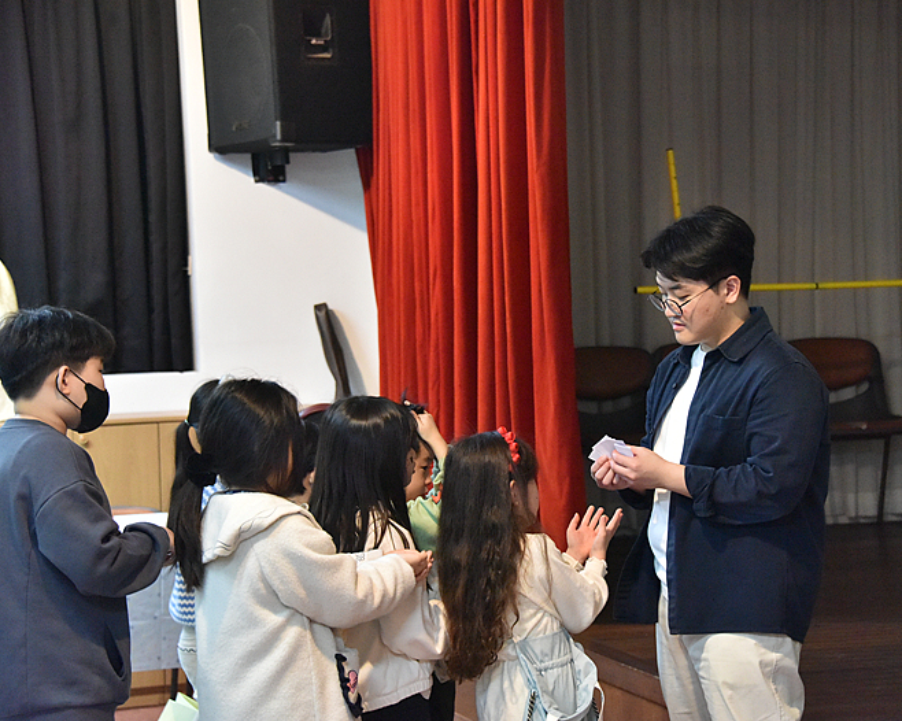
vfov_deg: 15.9
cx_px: 528
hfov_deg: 19.7
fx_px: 2589
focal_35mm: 97
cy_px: 360
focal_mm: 85
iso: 9000
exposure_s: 1/125
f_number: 5.6
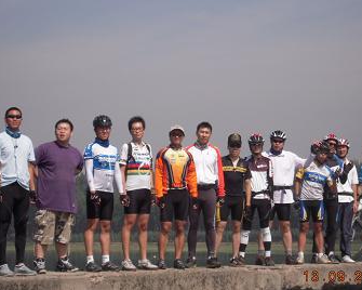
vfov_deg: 11.5
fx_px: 1436
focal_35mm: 134
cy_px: 148
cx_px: 185
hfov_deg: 14.4
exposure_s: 1/500
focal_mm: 20
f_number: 5.8
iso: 100
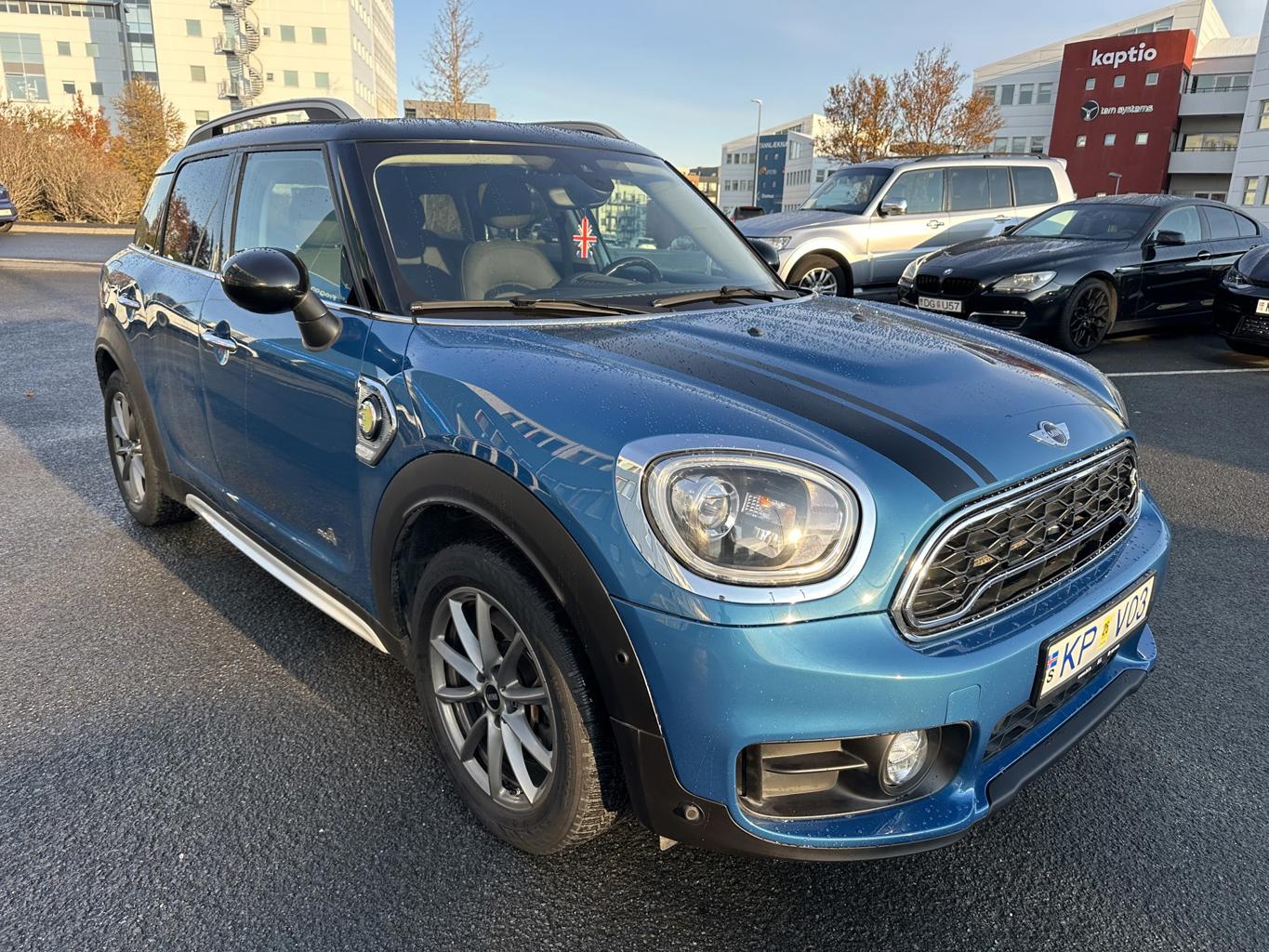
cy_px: 476
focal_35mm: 24
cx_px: 634
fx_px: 880
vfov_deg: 56.8
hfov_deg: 71.6
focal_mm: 6.86
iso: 80
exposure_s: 1/887
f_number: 1.78
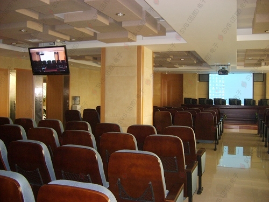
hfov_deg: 52.6
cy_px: 101
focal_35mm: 35
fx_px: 272
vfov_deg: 40.7
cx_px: 134
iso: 235
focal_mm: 5.8
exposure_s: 1/45
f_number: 2.8
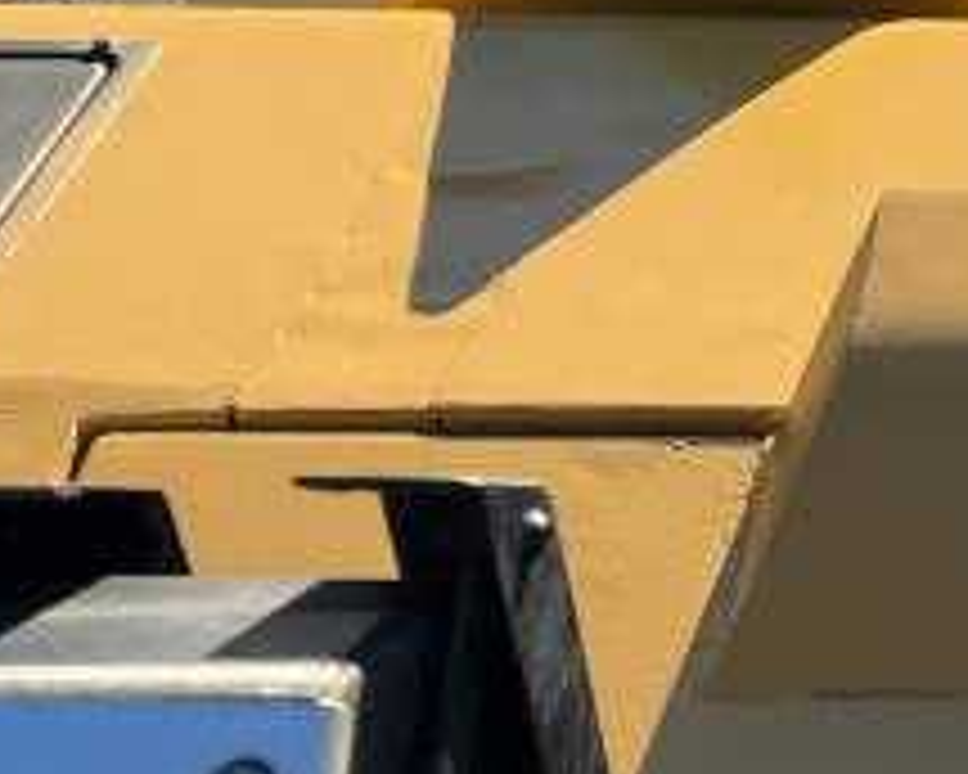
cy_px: 36
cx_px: 1405
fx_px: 3381
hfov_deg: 15.2
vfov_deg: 12.9
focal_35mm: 118
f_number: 1.5
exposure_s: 1/1553
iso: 50
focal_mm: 5.7
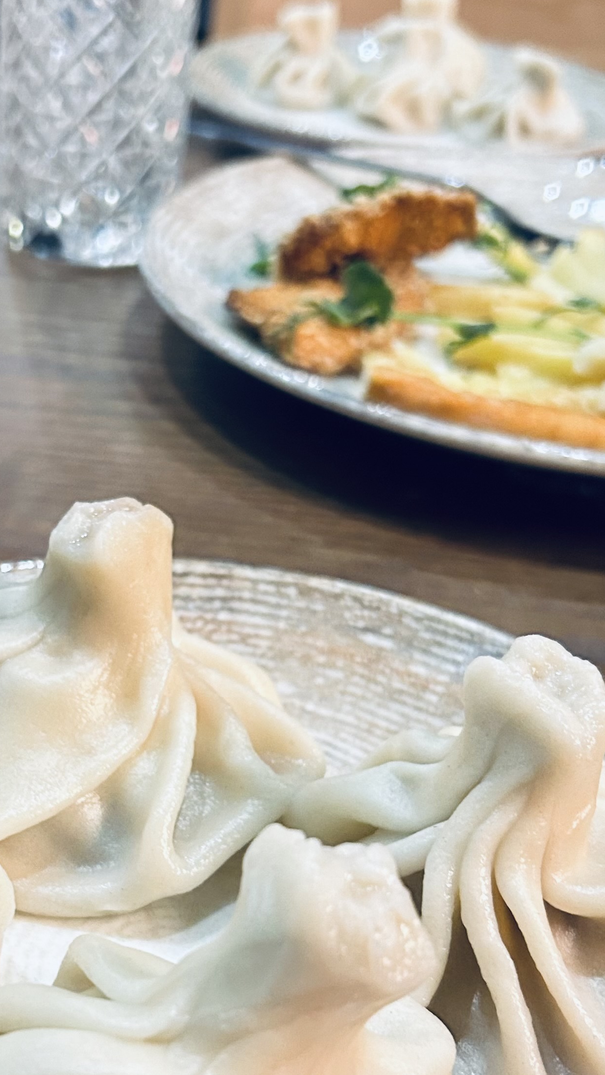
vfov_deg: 39.6
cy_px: 681
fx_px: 1483
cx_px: 140
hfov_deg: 22.8
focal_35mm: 52
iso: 500
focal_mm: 5.7
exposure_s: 1/50
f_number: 1.5
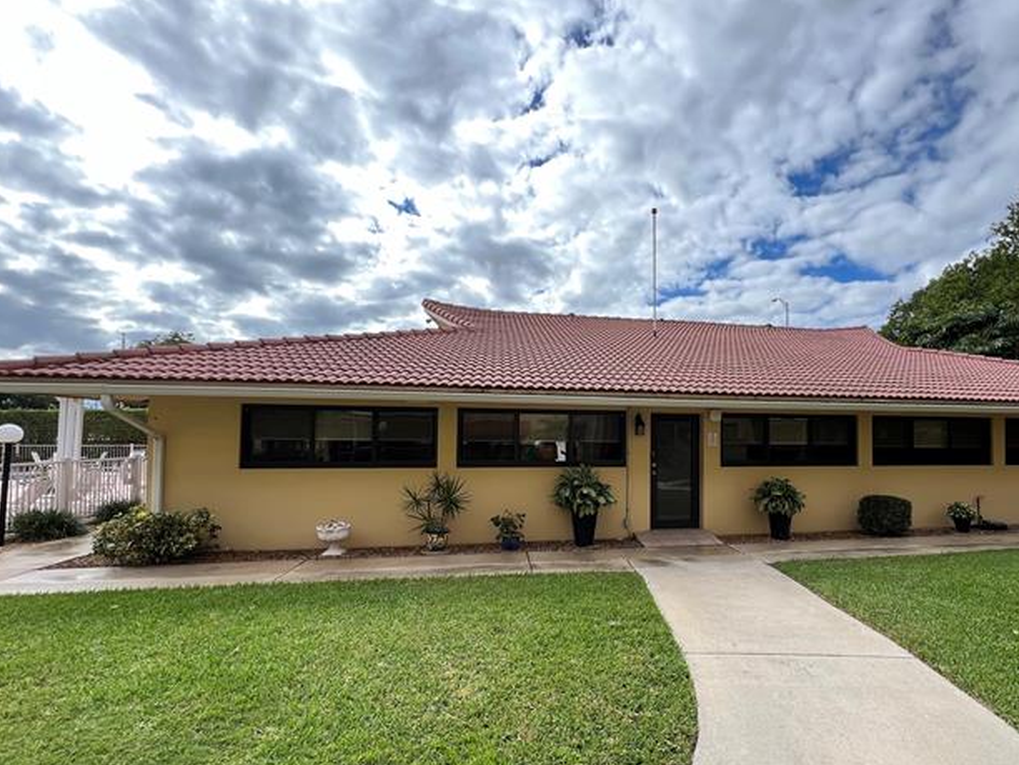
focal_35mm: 17
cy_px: 415
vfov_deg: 74.6
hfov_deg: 89.9
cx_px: 608
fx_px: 500
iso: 32
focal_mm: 1.57
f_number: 1.8
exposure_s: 1/518
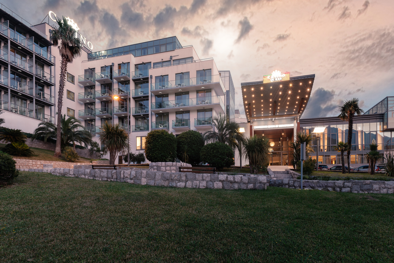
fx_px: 164
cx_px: 197
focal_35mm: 15
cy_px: 132
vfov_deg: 77.3
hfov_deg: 100.4
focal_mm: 10
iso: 200
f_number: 9
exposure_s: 1
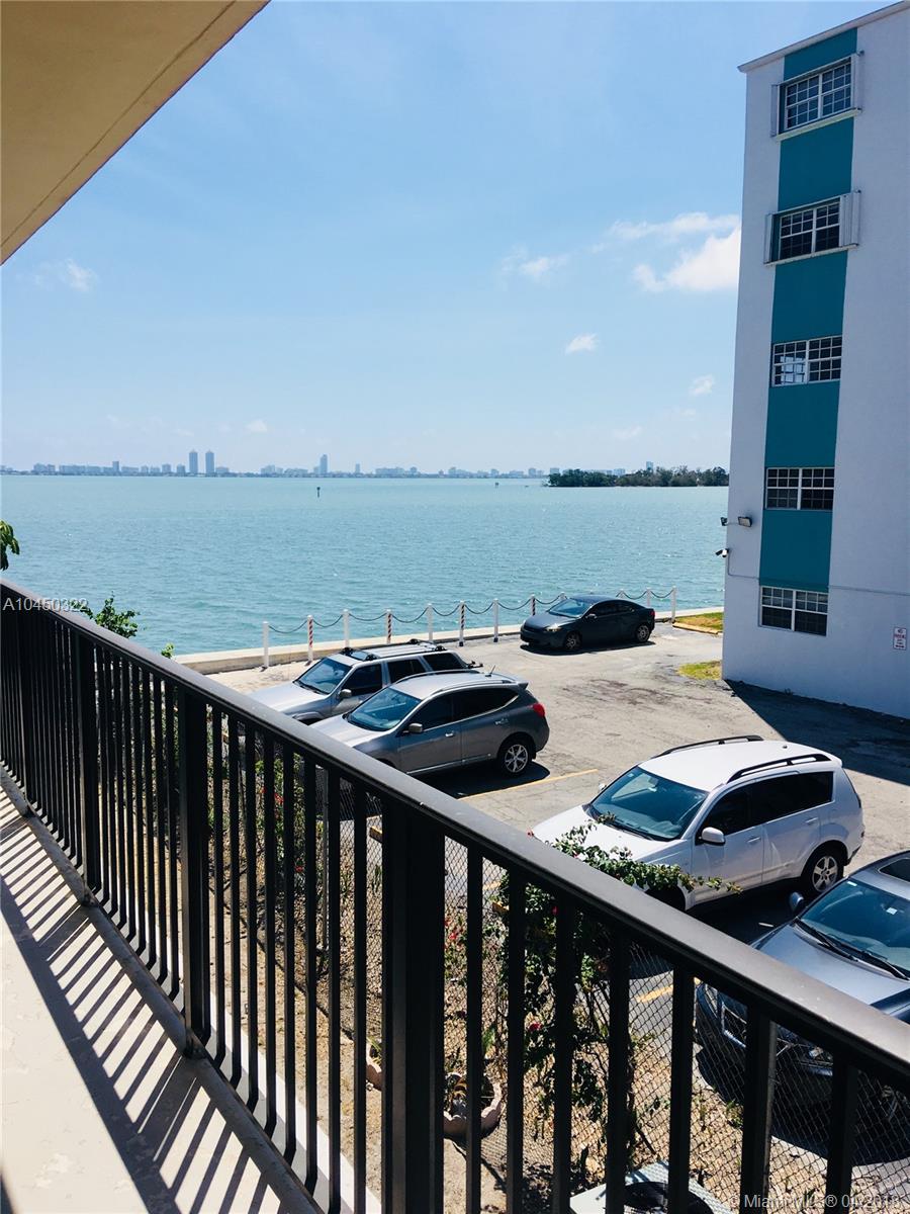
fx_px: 1016
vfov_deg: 61.7
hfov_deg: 48.2
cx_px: 455
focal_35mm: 29
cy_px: 607
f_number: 2.2
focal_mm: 4.15
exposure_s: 1/2024
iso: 25
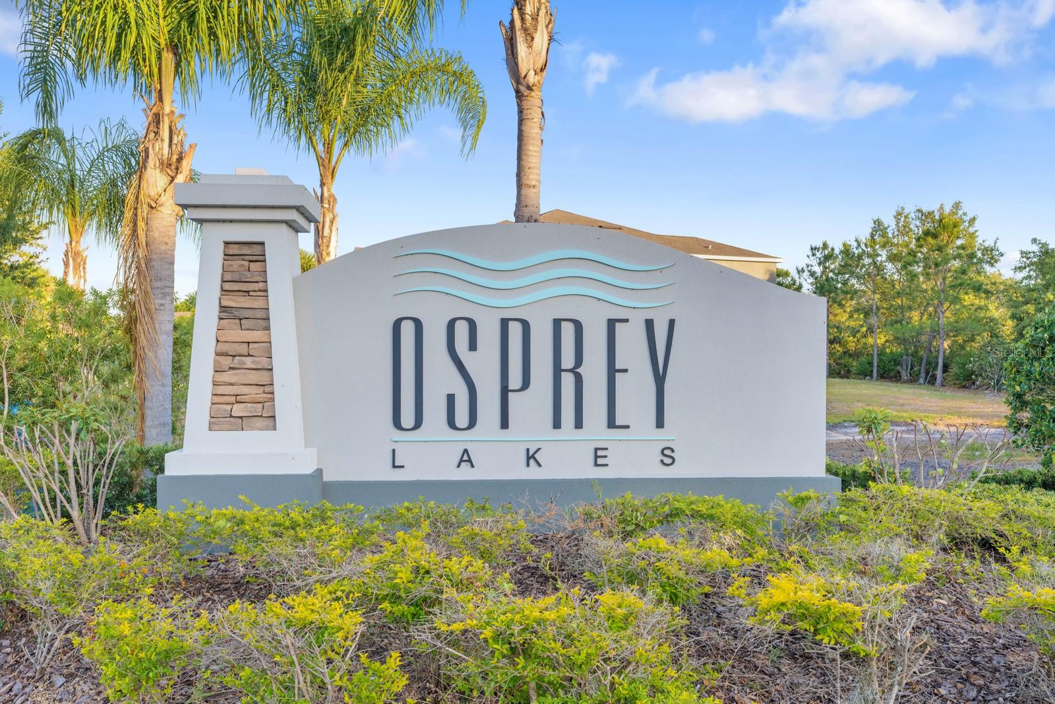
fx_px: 938
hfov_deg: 58.7
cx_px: 528
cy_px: 352
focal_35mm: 32
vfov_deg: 41.1
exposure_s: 1/250
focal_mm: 32
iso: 200
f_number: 8
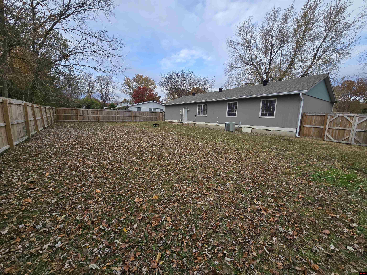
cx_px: 184
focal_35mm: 13
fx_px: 138
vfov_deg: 89.9
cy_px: 138
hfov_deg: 106.2
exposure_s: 1/1022
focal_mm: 2.2
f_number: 2.2
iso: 50
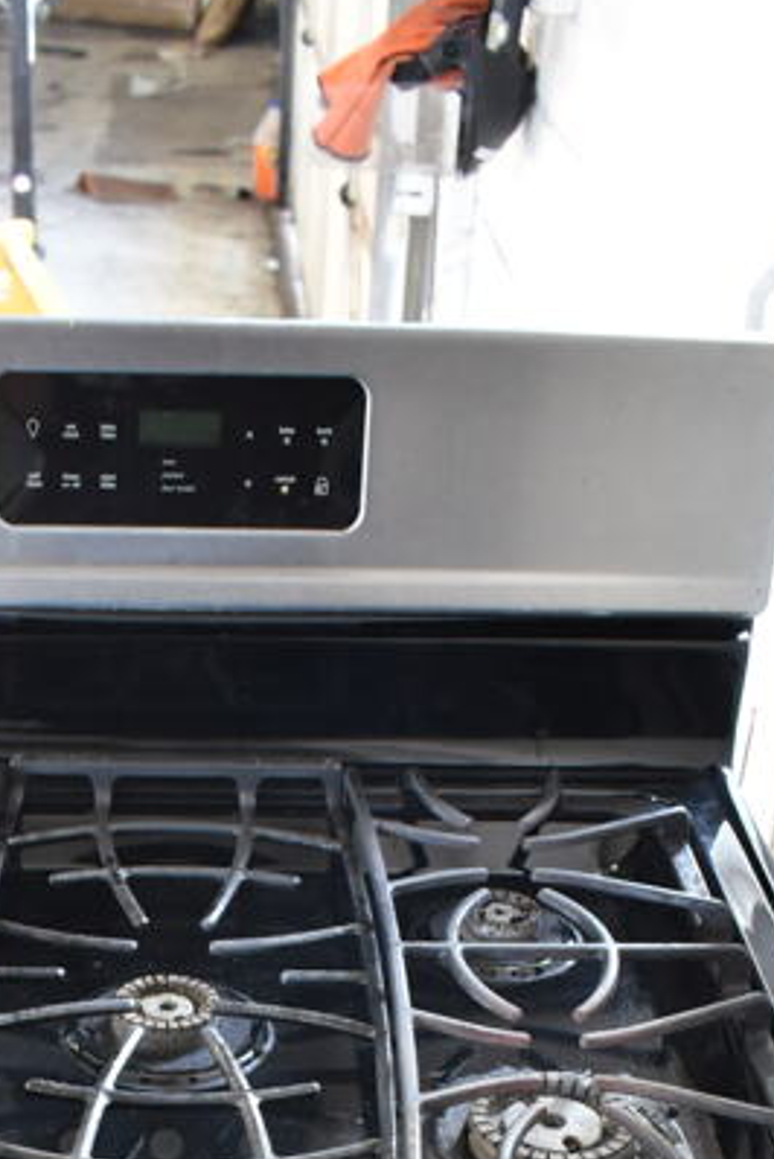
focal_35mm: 62
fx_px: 1996
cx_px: 166
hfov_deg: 21.7
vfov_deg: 29.3
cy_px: 1265
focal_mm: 18
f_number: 3.5
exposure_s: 1/30
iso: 900
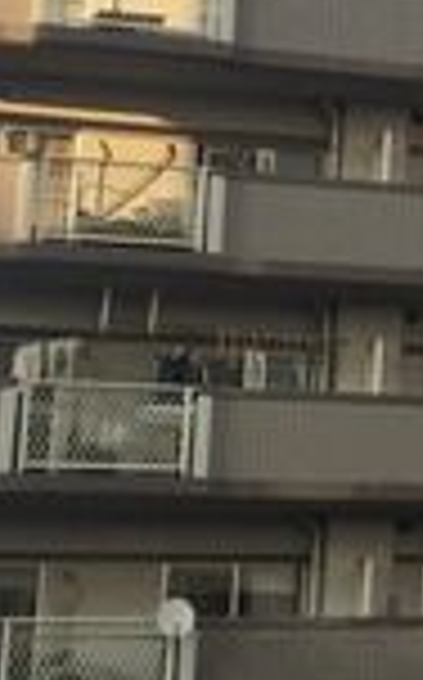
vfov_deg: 17.0
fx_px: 2257
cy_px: 149
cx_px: 981
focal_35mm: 122
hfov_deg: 9.6
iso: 32
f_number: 2.2
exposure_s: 1/670
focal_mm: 4.15
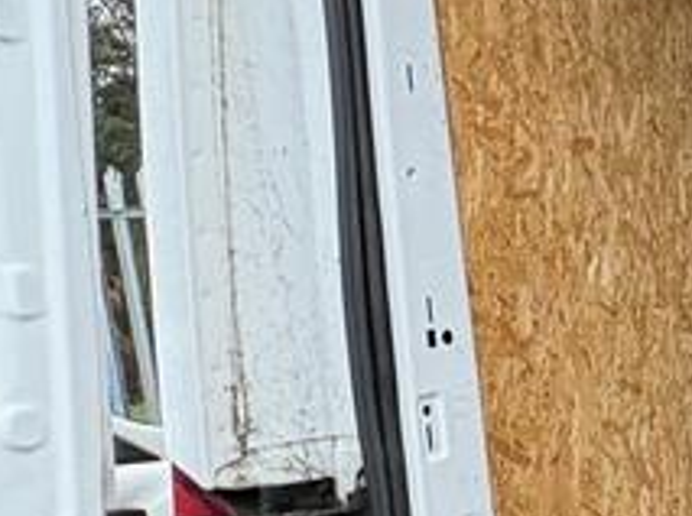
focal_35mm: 59
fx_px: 1177
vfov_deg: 24.5
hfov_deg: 20.9
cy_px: 380
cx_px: 1277
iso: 250
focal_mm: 2.22
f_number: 2.2
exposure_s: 1/94
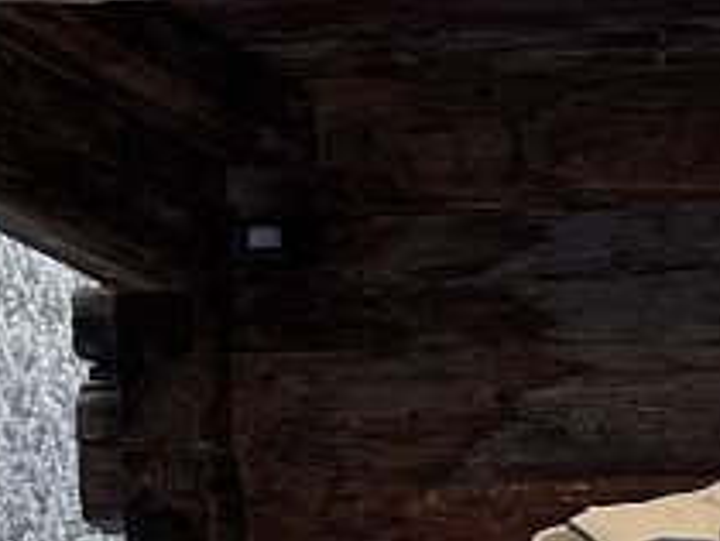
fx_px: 2853
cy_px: 1099
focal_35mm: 137
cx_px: 1351
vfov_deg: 10.0
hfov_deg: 12.9
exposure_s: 1/1923
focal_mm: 6.76
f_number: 1.78
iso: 80
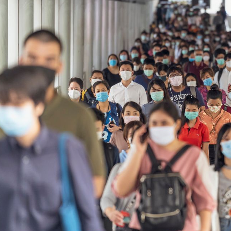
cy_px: 103
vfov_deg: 5.3
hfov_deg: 5.3
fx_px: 2507
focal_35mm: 332
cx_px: 205
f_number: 4
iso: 2000
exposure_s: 1/250
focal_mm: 200
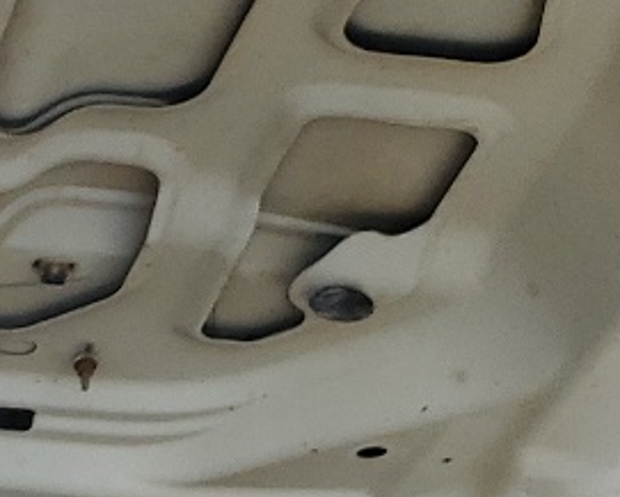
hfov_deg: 11.6
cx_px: -586
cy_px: 1338
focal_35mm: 150
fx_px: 2753
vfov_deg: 8.9
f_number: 1.5
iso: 50
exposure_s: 1/2000
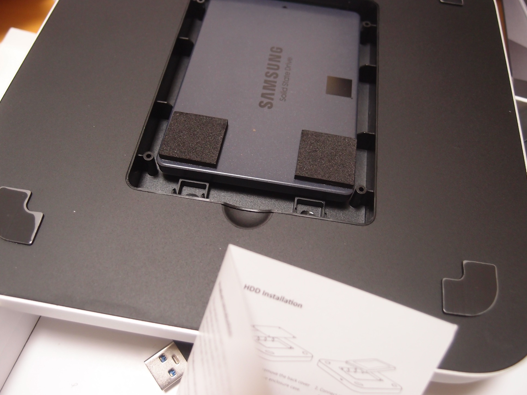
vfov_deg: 48.2
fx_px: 441
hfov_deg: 61.7
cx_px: 264
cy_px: 194
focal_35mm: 29
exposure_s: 1/40
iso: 200
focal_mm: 6
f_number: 1.8
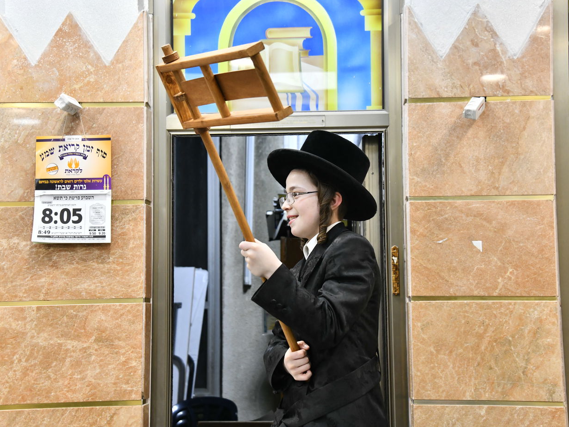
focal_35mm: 68
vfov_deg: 21.6
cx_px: 301
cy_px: 211
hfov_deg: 28.6
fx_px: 1118
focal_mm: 62
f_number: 5.6
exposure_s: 1/200
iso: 1600
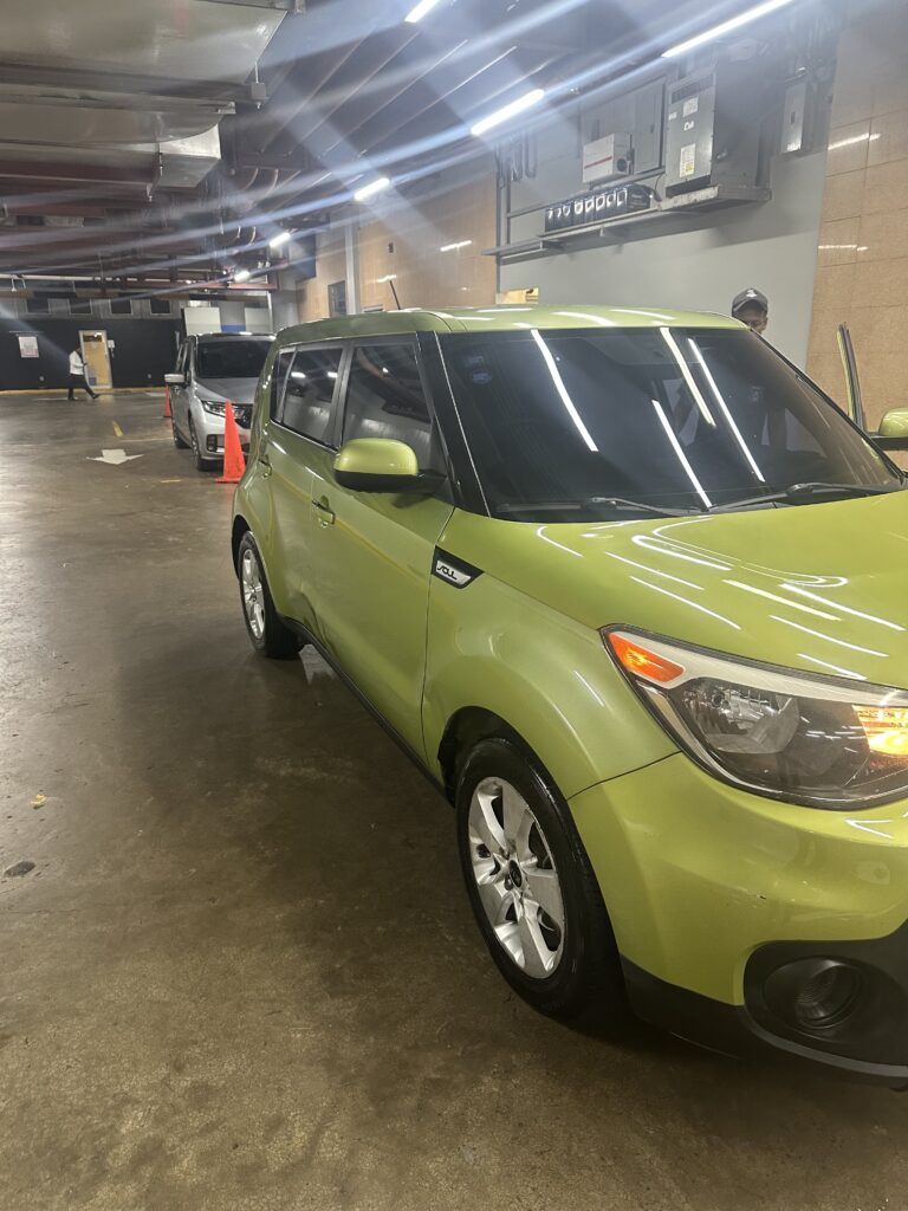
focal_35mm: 24
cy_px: 606
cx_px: 454
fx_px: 839
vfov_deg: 71.6
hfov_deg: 56.8
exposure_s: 1/60
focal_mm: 6.86
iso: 320
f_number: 1.78
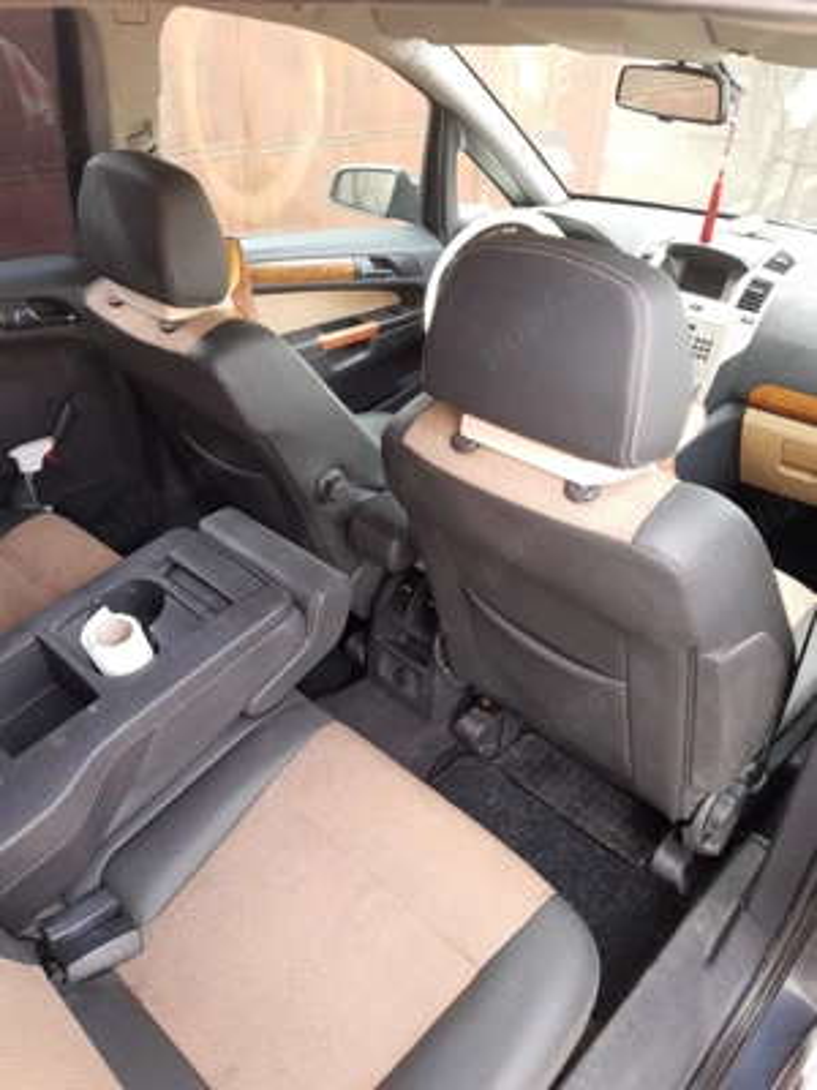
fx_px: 818
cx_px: 408
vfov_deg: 67.3
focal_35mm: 26
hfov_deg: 53.1
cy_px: 545
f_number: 1.7
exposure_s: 1/100
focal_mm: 4.75
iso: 53
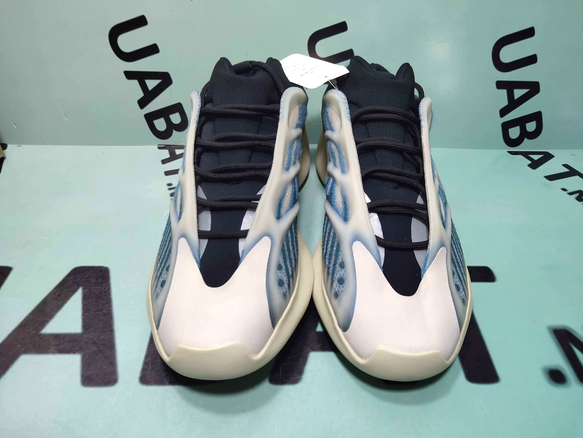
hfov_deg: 60.0
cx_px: 292
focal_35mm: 30
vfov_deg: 46.8
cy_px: 219
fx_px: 505
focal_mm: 4.35
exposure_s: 1/100
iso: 115
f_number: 1.79
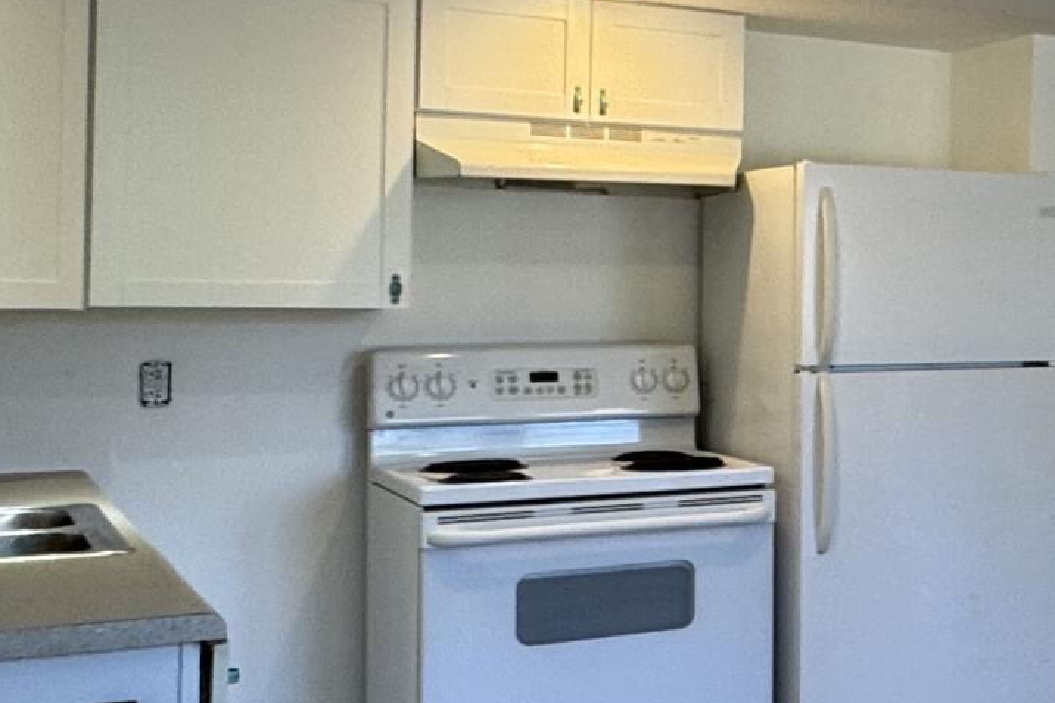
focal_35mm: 61
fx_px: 1787
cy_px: 273
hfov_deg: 27.7
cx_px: 1348
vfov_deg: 22.2
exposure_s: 1/120
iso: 125
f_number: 2.2
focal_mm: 2.22
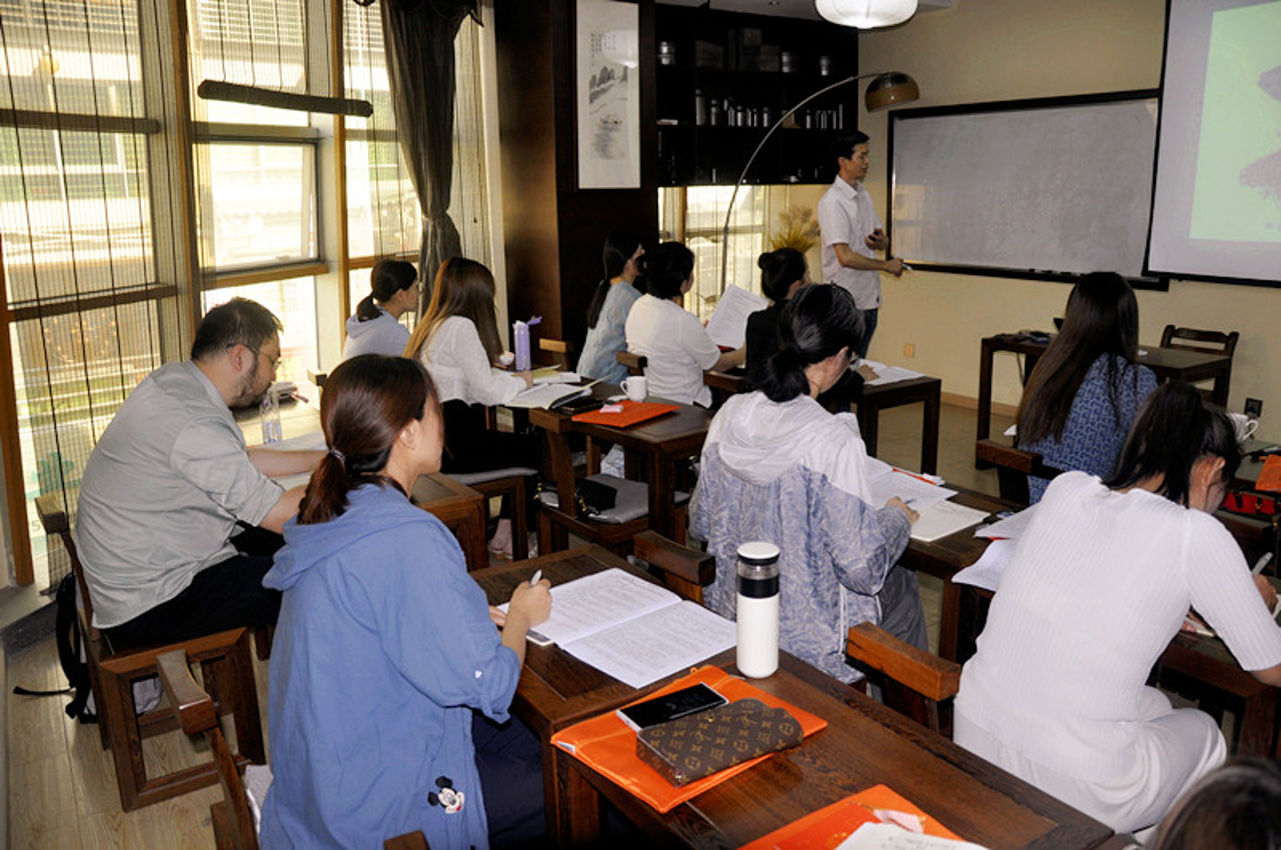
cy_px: 425
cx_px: 640
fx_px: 959
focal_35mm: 27
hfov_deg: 67.5
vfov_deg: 47.8
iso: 320
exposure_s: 1/60
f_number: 3.5
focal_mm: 18
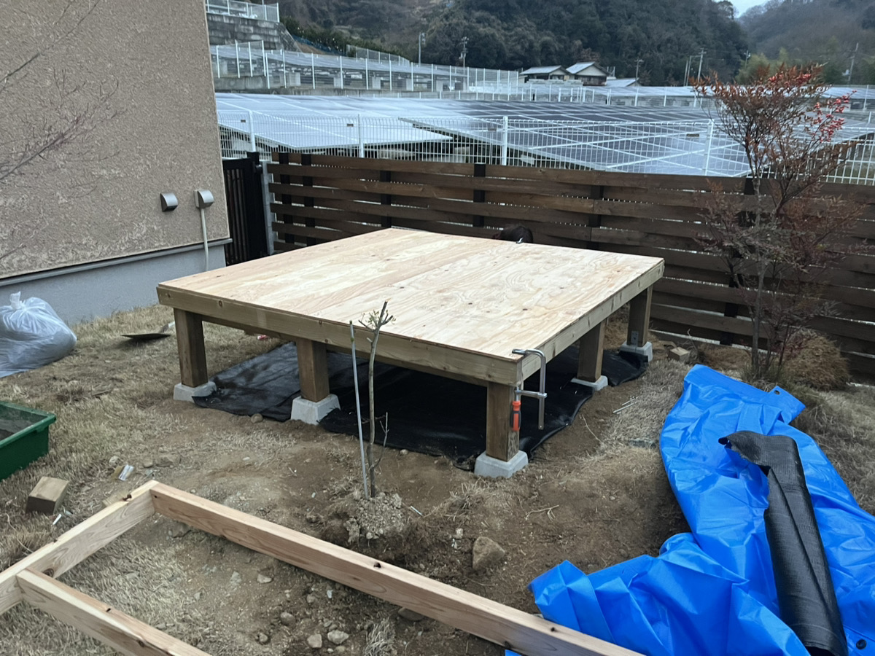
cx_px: 438
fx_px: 657
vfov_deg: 53.1
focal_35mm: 26
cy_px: 328
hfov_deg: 67.3
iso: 500
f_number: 1.6
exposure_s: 1/60
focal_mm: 5.1
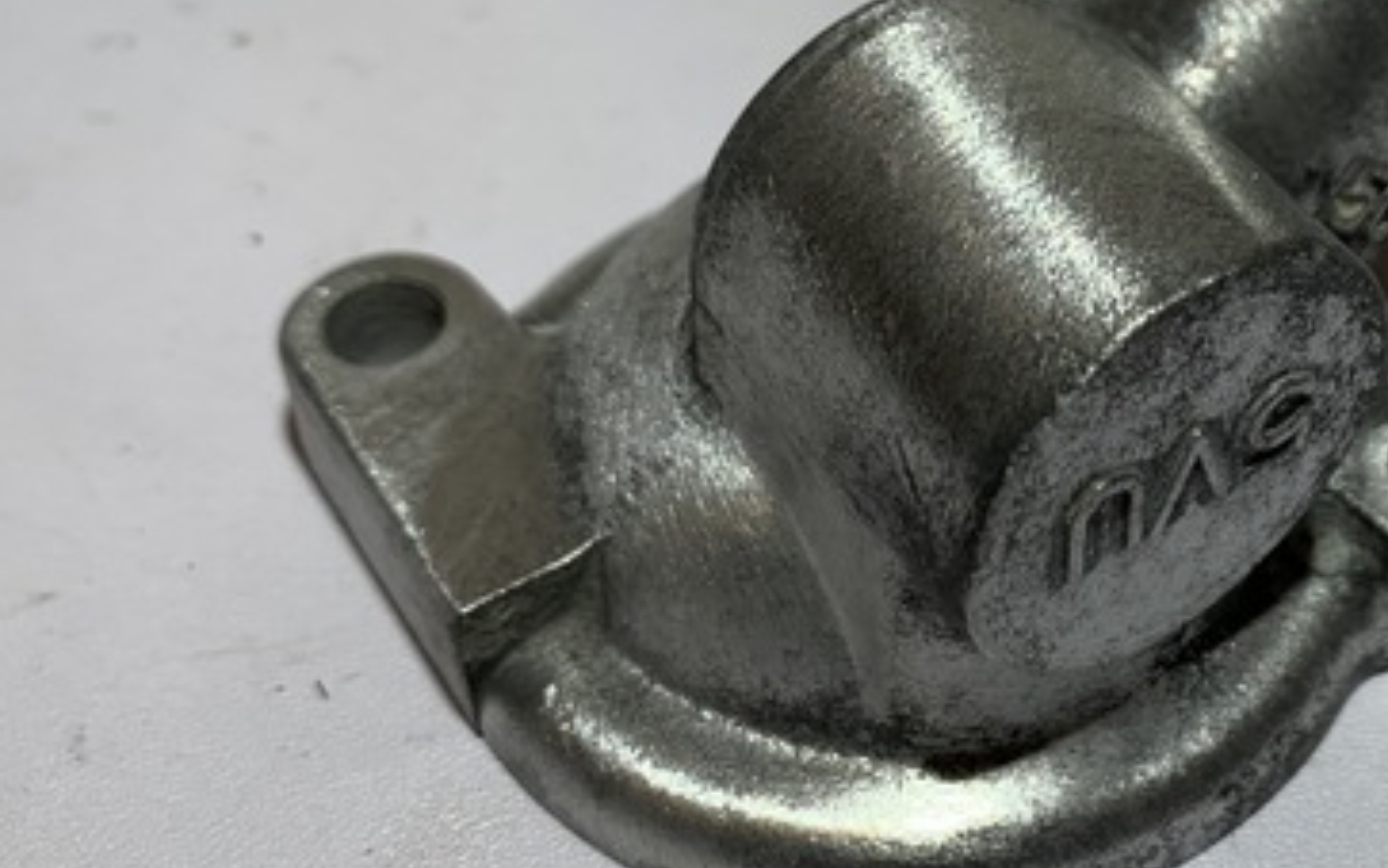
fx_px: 2194
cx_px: 1055
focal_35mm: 58
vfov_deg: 22.3
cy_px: 308
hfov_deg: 34.3
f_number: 1.8
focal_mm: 4.25
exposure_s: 1/125
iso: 25
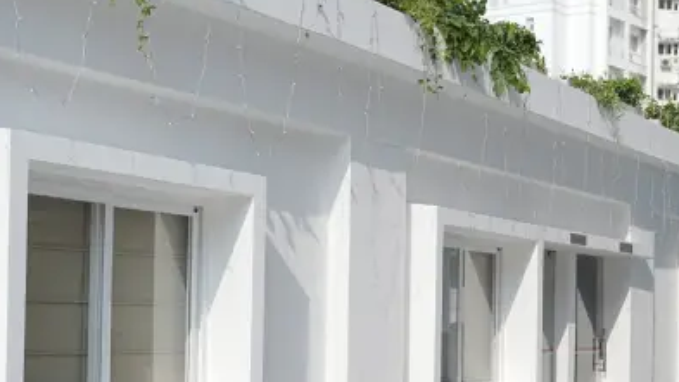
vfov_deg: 14.8
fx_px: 1470
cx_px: 434
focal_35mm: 82
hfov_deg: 25.9
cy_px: 277
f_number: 4
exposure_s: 1/1600
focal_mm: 38.3
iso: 200
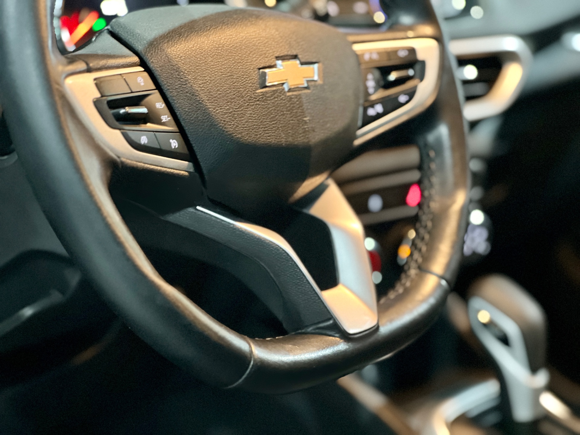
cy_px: 218
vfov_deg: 19.1
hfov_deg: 25.3
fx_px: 1290
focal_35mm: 77
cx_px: 290
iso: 1000
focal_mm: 9
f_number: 2.8
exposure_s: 1/15
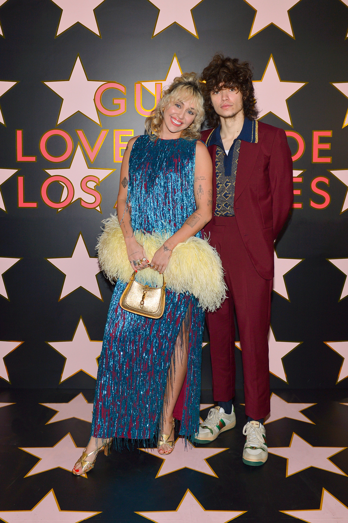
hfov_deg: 41.1
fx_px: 464
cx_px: 174
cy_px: 262
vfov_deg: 58.7
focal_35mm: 32
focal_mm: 32
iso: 400
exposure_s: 1/80
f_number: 6.3
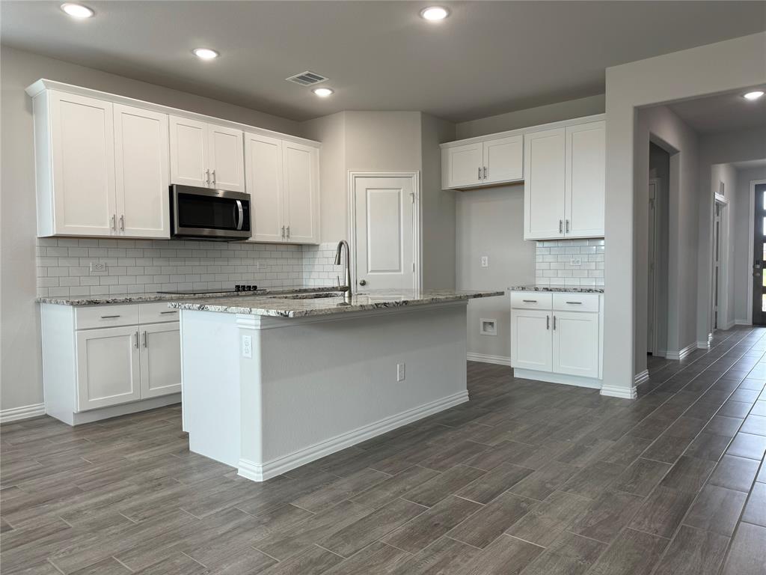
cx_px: 383
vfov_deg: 56.8
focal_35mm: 24
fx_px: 531
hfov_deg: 71.6
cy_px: 288
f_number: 1.78
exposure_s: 1/120
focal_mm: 6.86
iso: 80
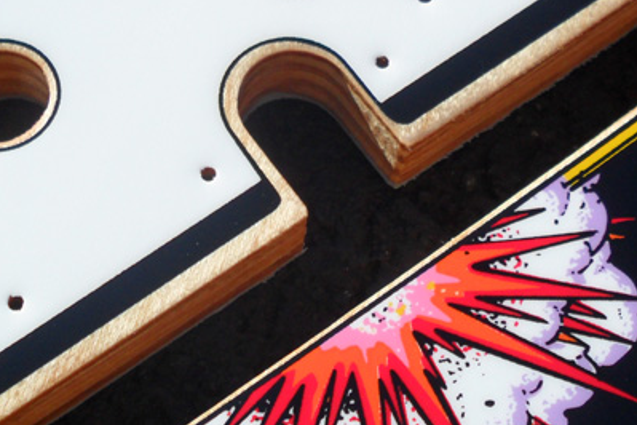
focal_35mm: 73
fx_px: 1292
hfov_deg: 27.7
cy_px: 219
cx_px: 289
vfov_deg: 18.7
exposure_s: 1/250
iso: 80
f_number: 7.6
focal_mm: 6.3
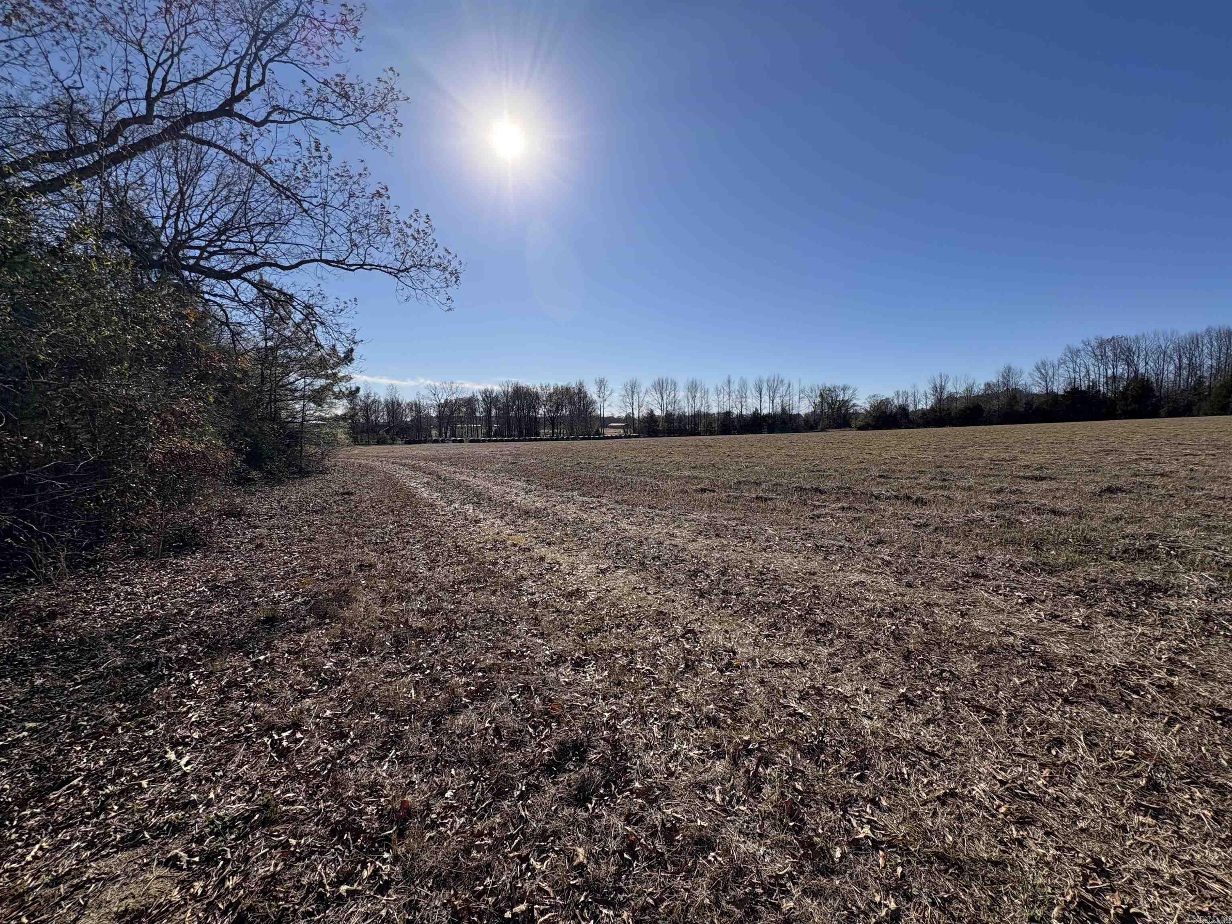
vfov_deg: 85.7
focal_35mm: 14
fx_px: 498
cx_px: 616
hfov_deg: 102.1
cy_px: 462
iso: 50
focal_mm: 2.22
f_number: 2.2
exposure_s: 1/2770
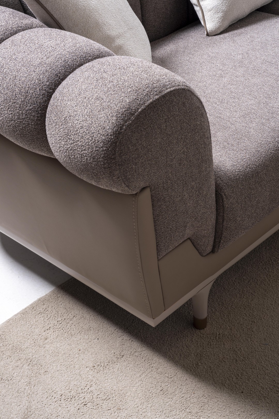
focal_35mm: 70
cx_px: 140
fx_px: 814
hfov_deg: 19.5
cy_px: 210
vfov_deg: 28.8
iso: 100
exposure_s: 1/125
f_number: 13
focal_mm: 70
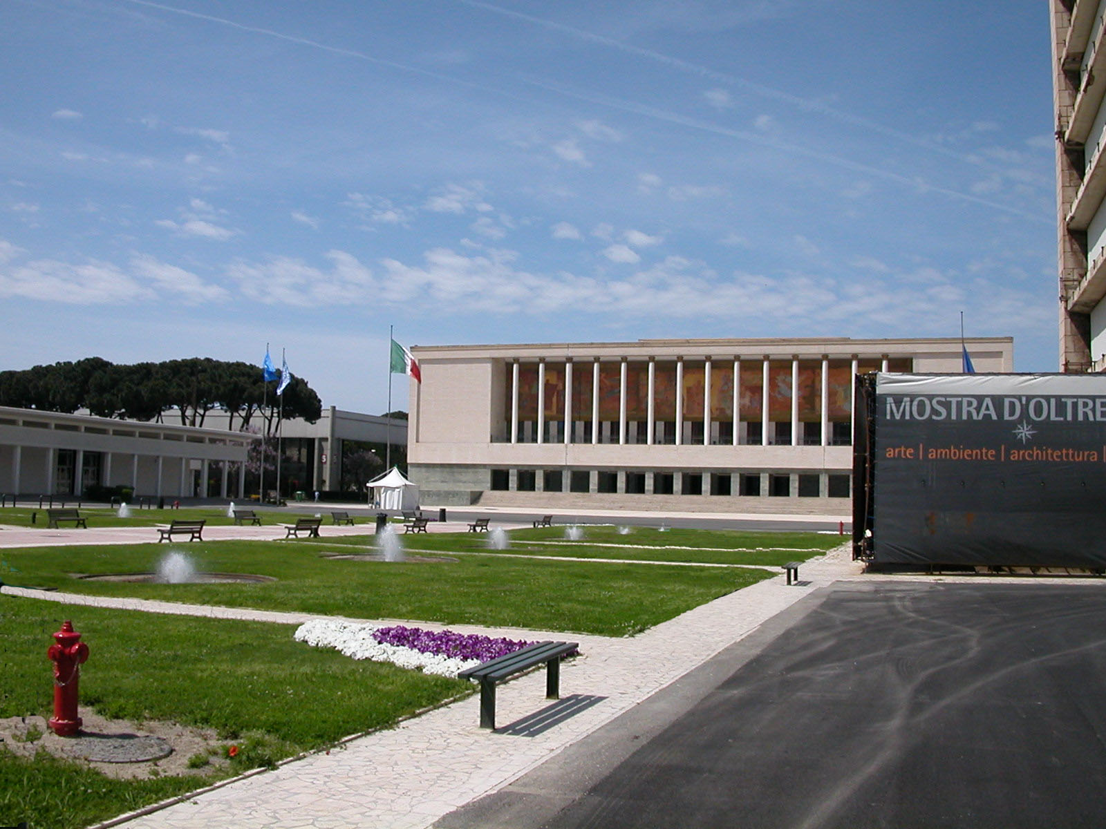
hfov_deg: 50.1
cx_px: 553
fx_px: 1182
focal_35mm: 37
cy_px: 414
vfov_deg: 38.7
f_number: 4.5
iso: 100
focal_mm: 5.6
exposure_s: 1/1040
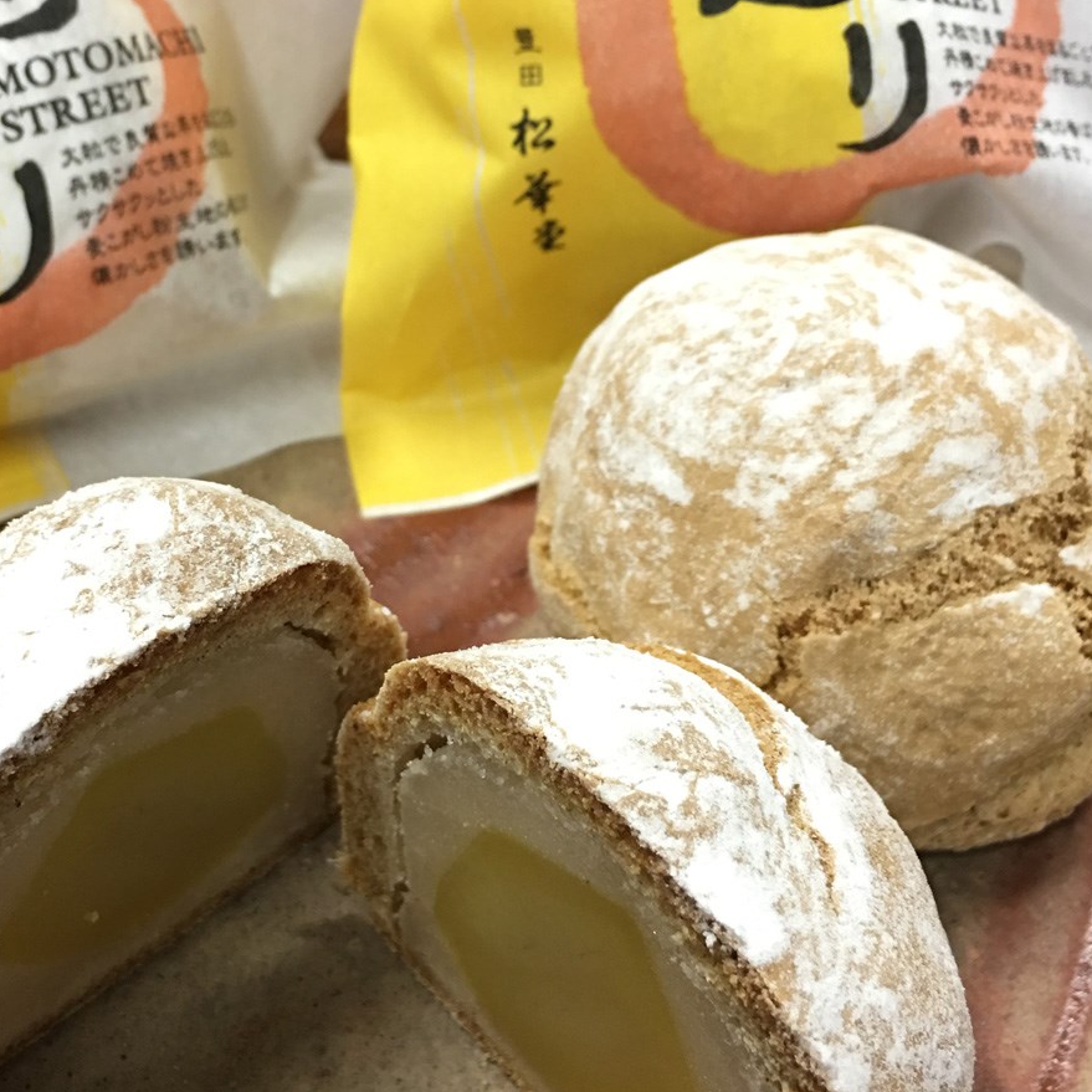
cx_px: 442
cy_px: 540
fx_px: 1249
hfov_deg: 47.0
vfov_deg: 47.2
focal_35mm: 35
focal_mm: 4.15
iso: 50
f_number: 2.2
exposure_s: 1/15
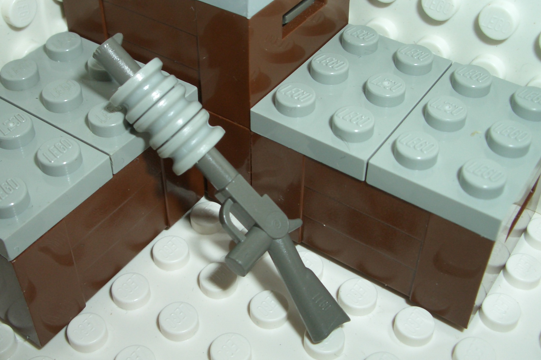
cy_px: 140
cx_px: 216
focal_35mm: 49
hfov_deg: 40.2
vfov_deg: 27.4
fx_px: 736
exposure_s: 1/60
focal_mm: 5.8
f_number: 4.3
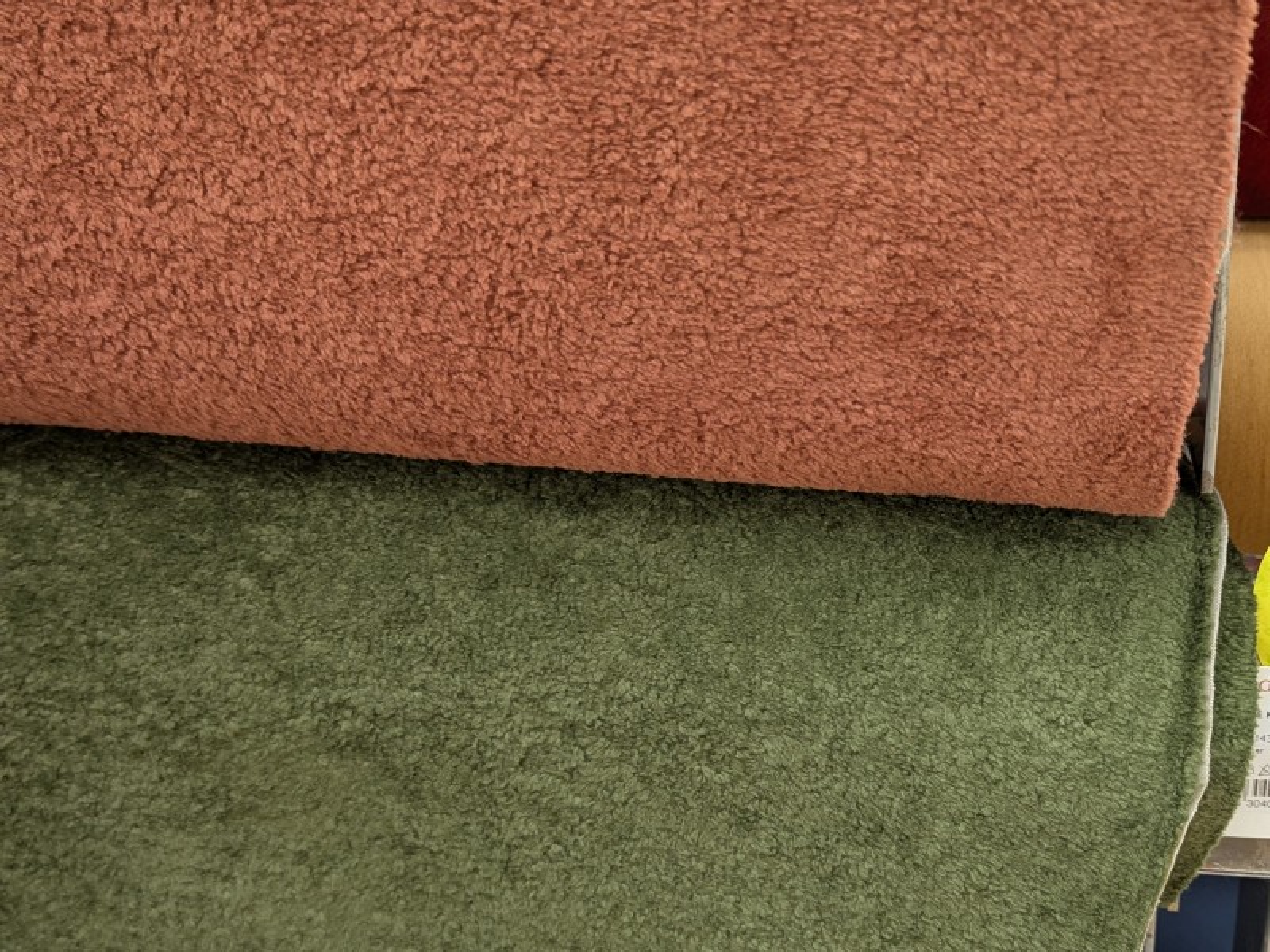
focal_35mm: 24
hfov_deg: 71.6
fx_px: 881
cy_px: 476
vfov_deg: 56.8
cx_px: 635
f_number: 1.85
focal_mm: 6.81
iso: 65
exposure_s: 1/33.3
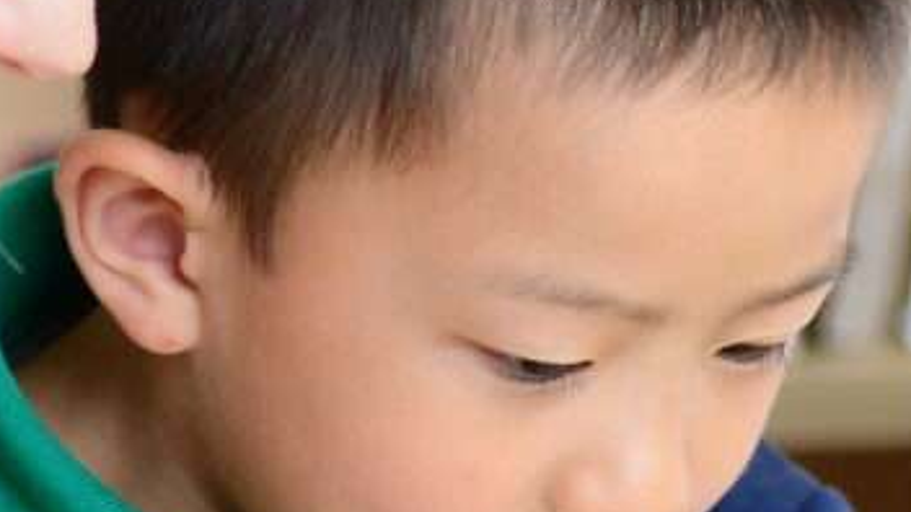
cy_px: -226
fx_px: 16958
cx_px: 971
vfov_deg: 1.7
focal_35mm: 702
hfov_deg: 3.1
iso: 160
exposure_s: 1/250
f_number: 2.8
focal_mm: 92
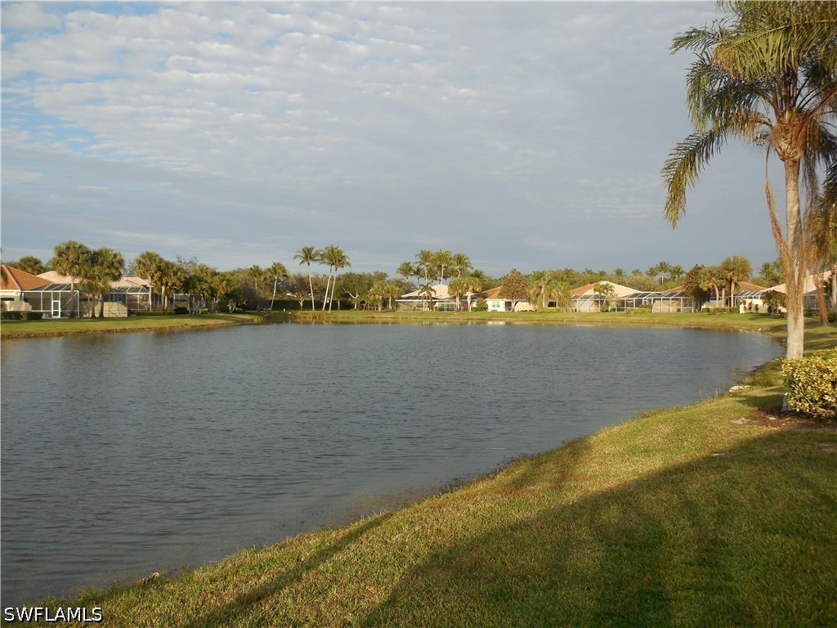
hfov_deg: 54.0
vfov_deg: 41.8
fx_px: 822
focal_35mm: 34
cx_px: 418
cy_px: 314
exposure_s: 1/800
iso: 125
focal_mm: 6.1
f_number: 3.4
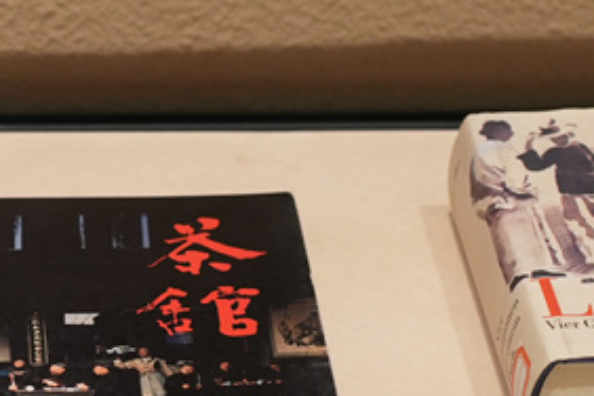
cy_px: 301
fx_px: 2574
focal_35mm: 156
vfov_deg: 8.8
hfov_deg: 13.0
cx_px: 36
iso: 2500
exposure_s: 1/100
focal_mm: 55
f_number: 4
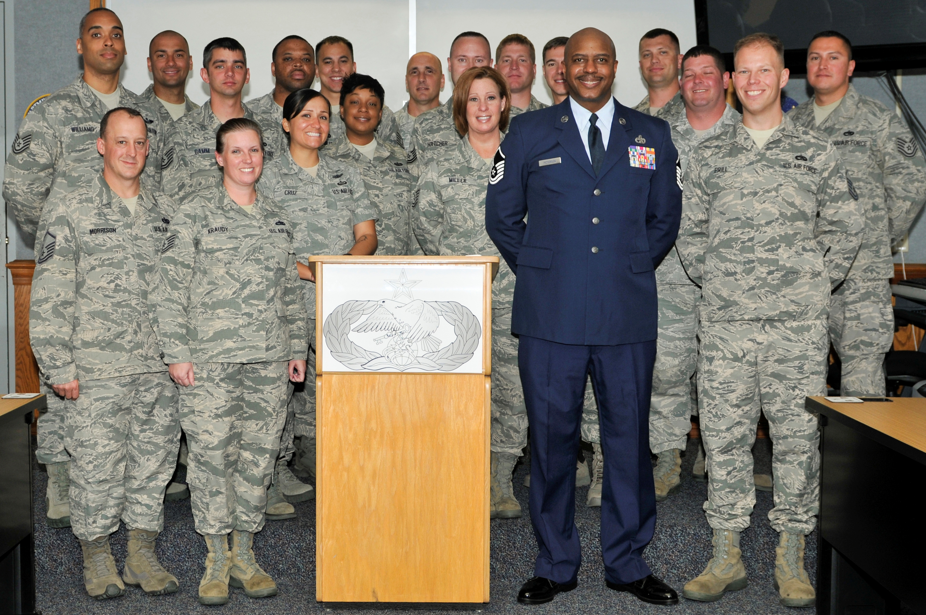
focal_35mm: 36
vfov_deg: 36.8
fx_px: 925
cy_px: 308
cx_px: 463
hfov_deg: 53.2
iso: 200
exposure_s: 1/125
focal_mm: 24
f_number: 3.5
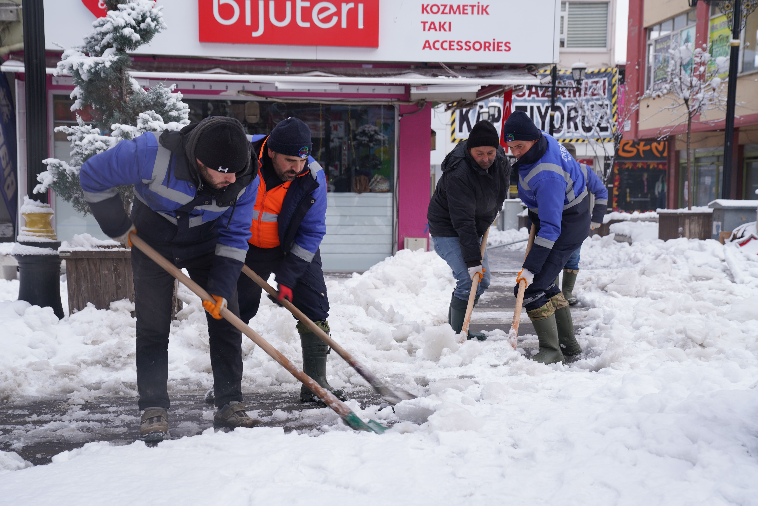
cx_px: 379
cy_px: 253
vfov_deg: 28.7
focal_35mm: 47
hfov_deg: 41.9
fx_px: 990
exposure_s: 1/80
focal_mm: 47
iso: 100
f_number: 4.5
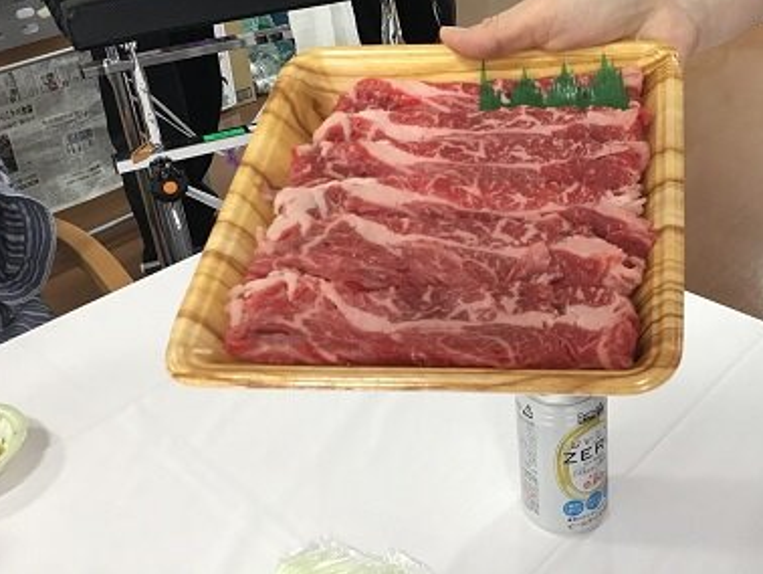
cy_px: 199
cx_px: 480
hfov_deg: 45.3
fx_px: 904
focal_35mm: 41
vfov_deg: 34.9
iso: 64
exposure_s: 1/30
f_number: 2.4
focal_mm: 3.3
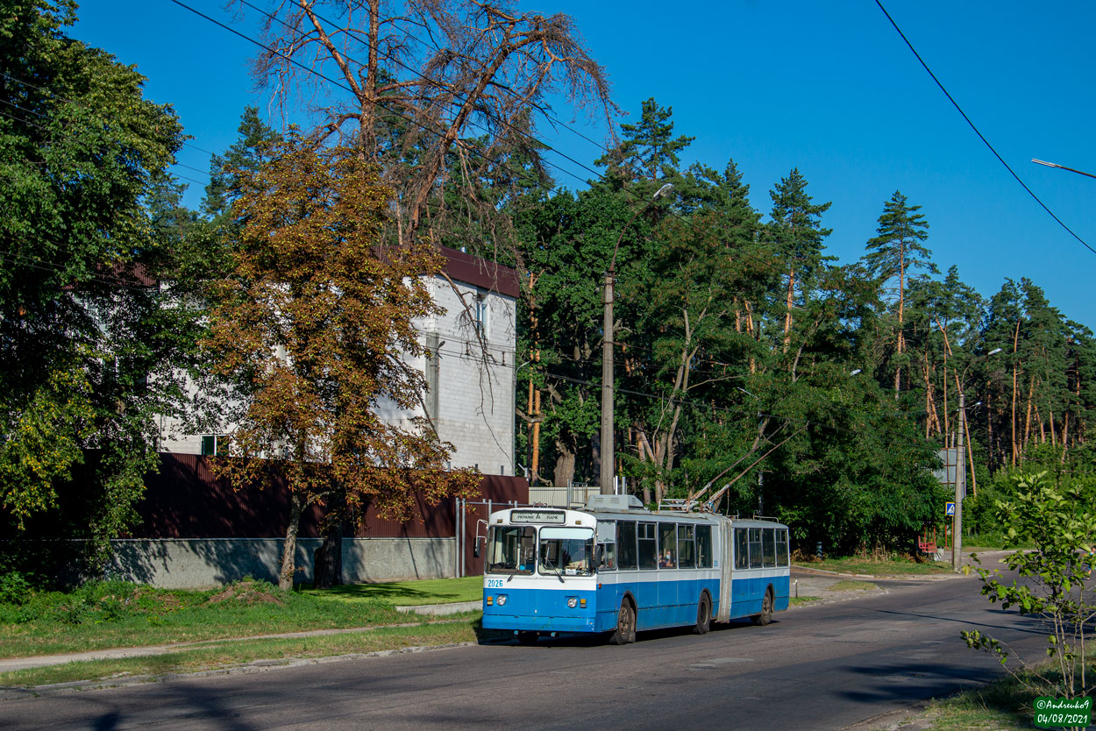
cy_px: 366
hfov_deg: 33.4
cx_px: 548
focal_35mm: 60
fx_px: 1827
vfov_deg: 22.6
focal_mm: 40
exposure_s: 1/640
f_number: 9
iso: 100
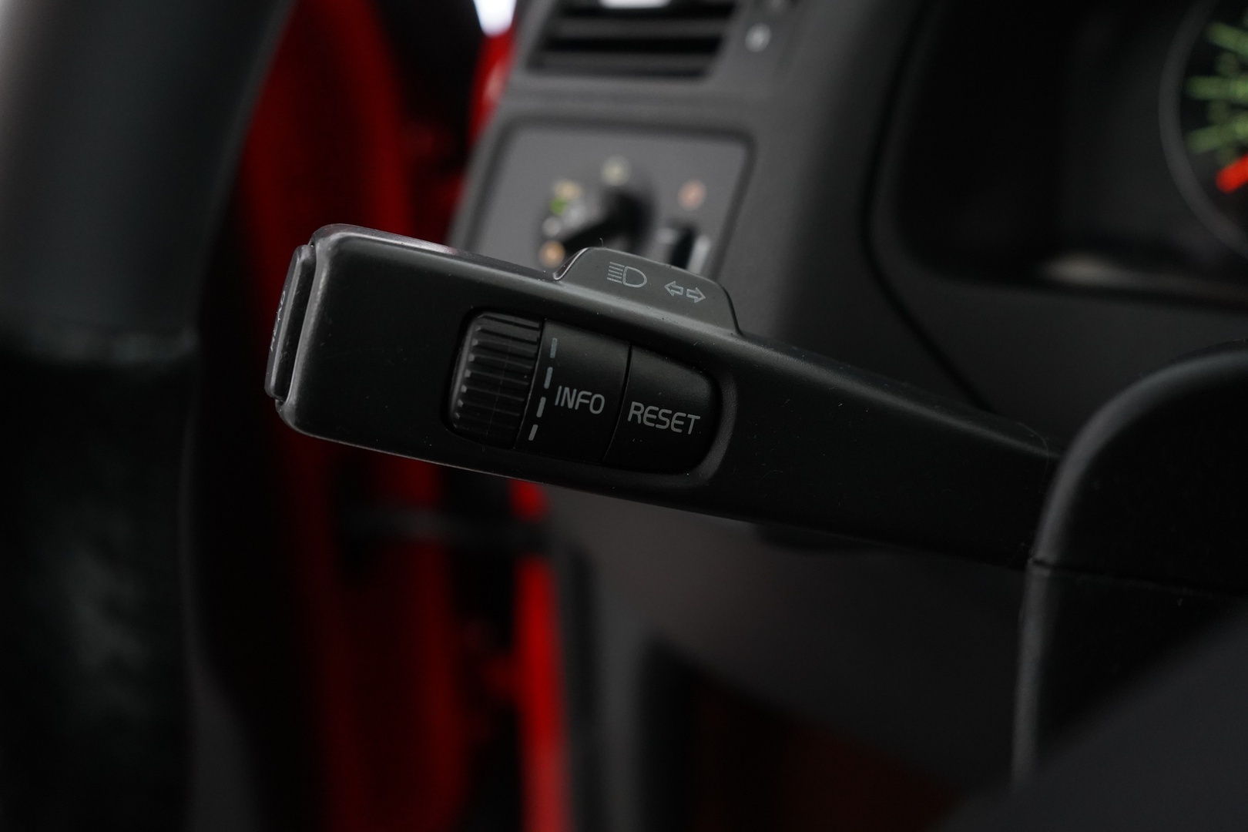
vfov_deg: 42.3
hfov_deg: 60.3
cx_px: 624
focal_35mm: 31
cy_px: 416
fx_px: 1075
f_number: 4
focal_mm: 31
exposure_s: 1/60
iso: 4000
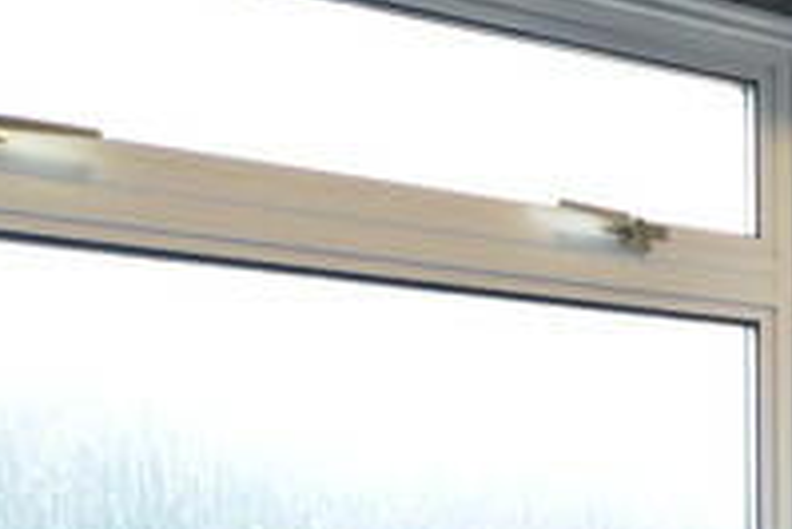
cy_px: 738
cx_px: 1313
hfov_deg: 20.7
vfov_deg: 16.5
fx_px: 1695
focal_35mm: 77
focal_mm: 10
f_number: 4.5
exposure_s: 1/80
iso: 1250
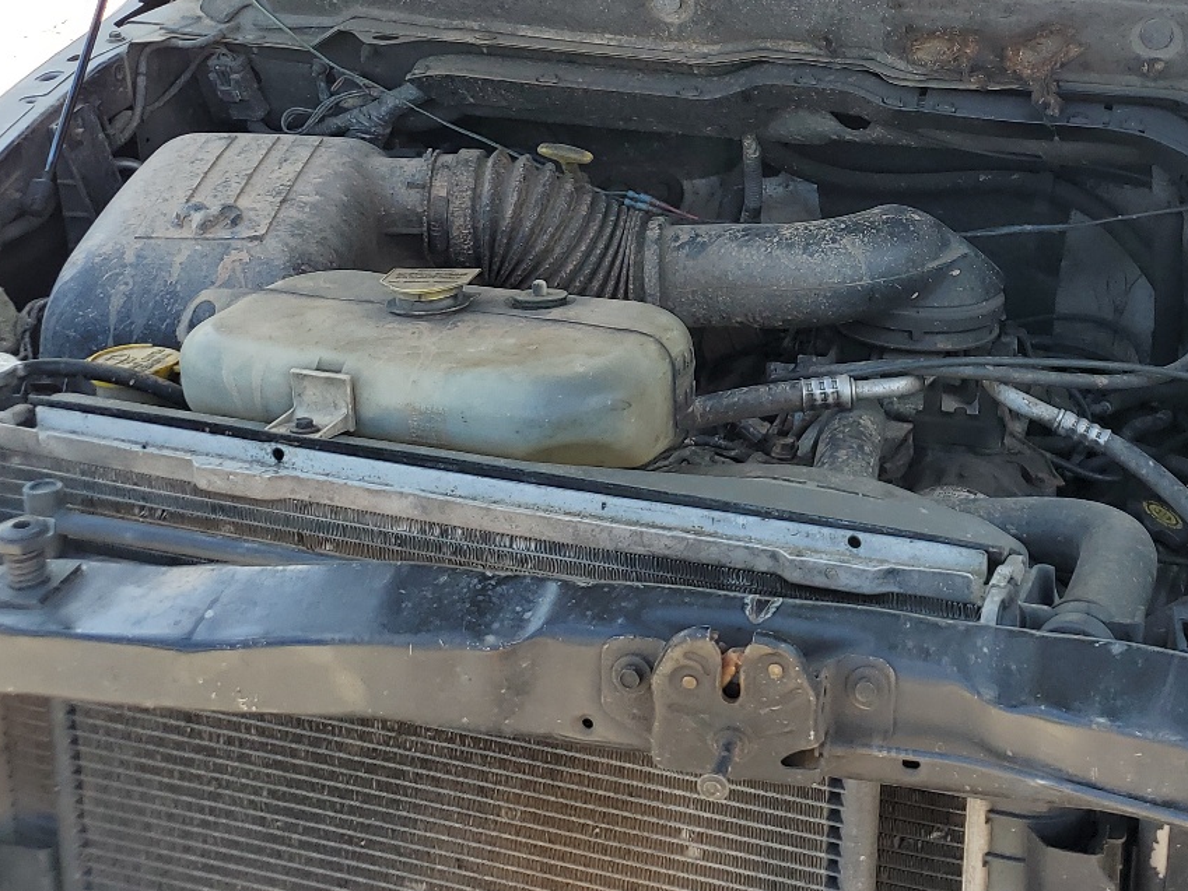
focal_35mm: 49
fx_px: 1682
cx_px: 924
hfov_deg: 37.7
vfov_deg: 29.5
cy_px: 319
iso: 50
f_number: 1.5
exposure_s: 1/556
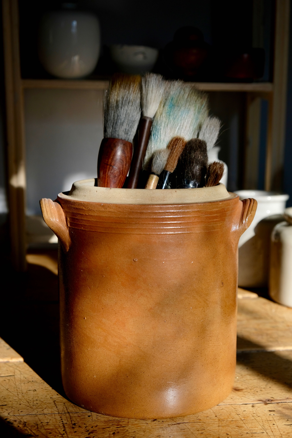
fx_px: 681
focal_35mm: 56
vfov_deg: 35.6
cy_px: 219
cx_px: 146
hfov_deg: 24.2
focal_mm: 37.4
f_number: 5.6
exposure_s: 1/450
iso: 400
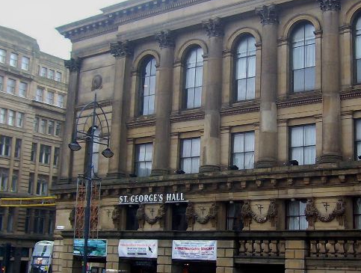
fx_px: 575
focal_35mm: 55
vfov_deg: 26.7
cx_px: 247
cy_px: 137
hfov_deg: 34.5
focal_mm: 5.54
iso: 100
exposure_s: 1/69.2
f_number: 2.76
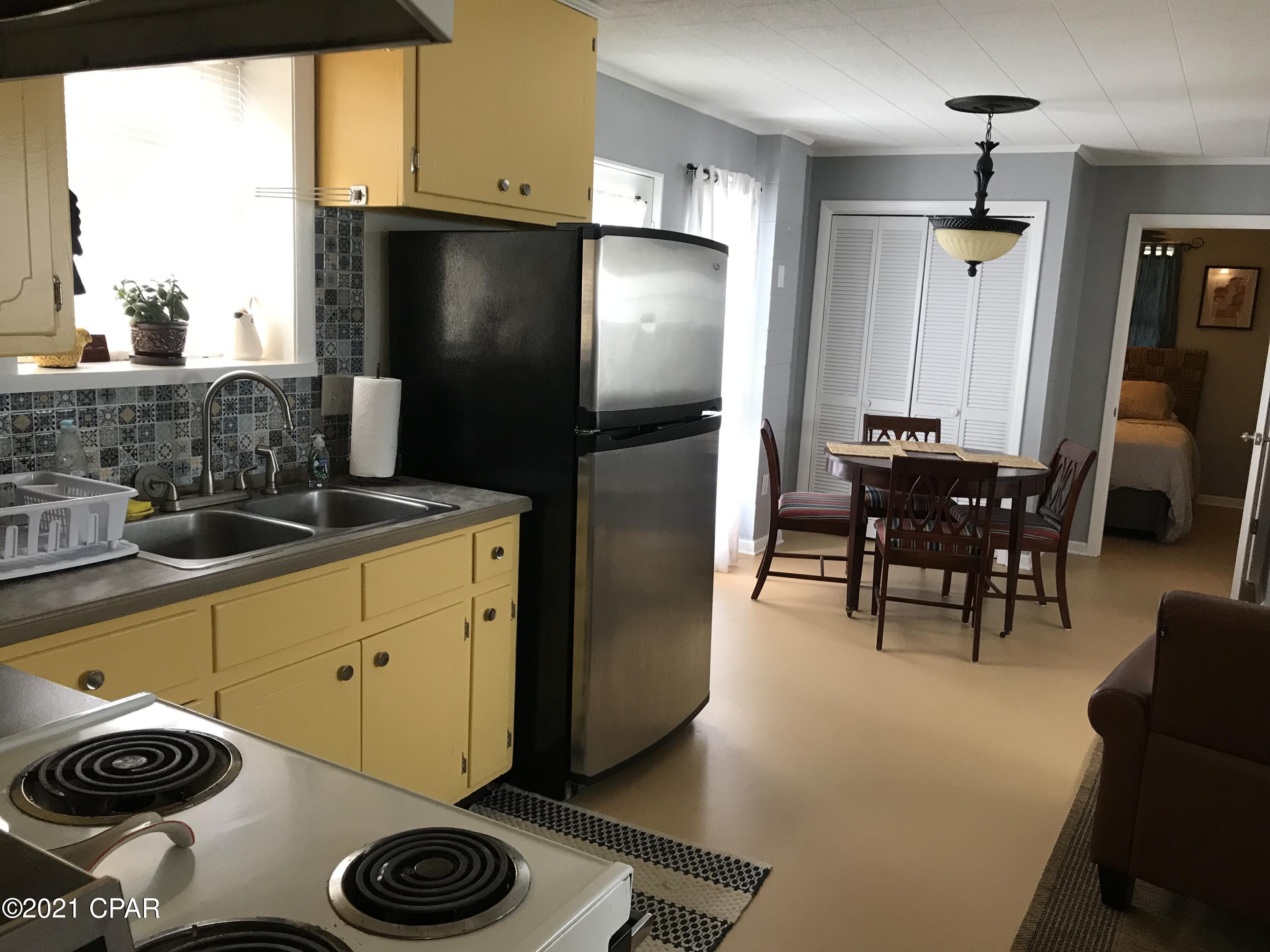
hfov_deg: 63.4
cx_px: 635
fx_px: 1027
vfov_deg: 49.7
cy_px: 476
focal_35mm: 28
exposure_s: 1/20
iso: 40
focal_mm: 3.99
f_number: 1.8
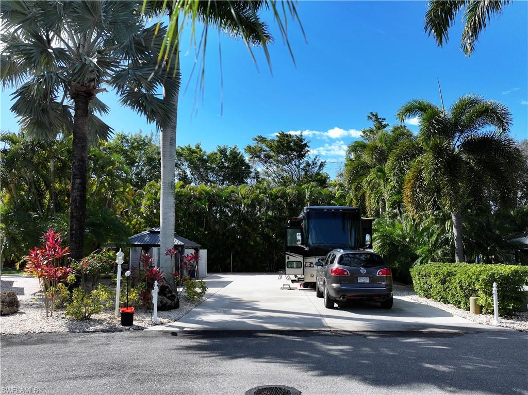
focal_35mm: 24
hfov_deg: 71.6
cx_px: 264
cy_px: 198
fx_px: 366
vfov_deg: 56.8
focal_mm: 12.29
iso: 130
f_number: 2.8
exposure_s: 1/2000
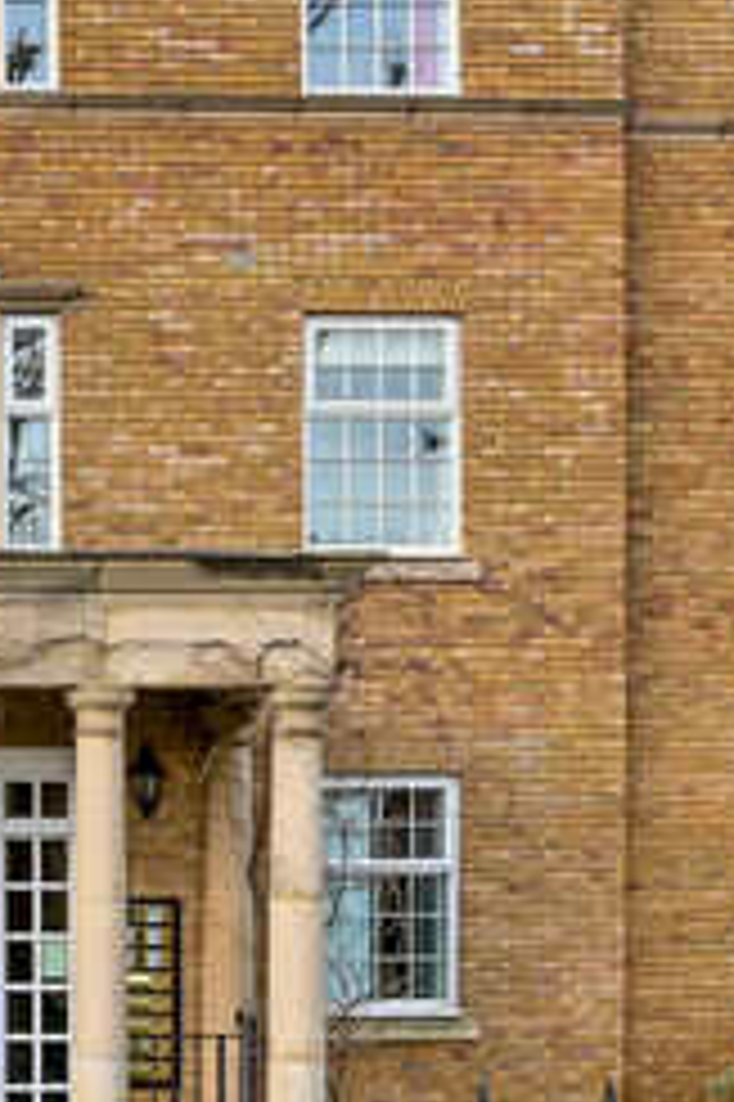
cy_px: 355
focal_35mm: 40
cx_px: -113
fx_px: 1225
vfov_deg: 47.6
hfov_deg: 29.4
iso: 200
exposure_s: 1/20
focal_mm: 14
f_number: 16
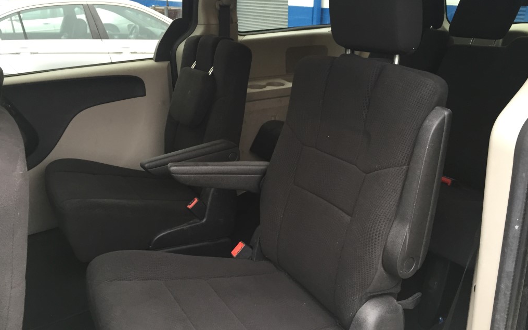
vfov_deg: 40.6
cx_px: 263
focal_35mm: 31
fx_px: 446
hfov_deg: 61.2
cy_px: 164
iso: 80
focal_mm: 4.15
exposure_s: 1/30
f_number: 2.2
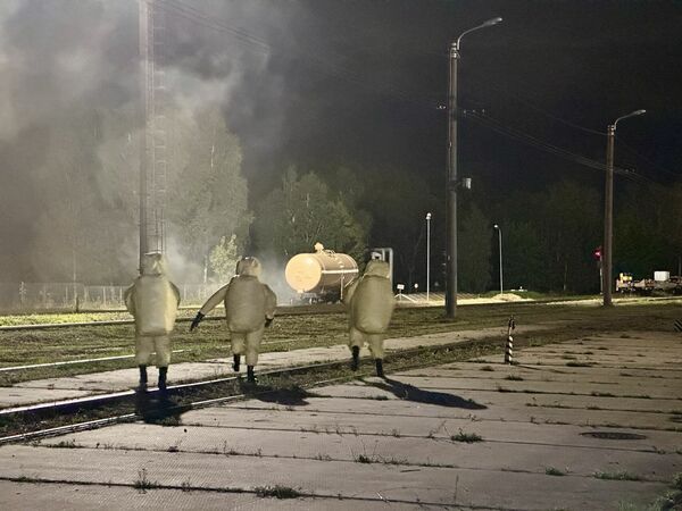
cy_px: 256
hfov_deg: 25.3
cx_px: 341
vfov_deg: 19.1
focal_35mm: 77
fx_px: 1517
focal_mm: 9
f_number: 2.8
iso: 2000
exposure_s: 1/20
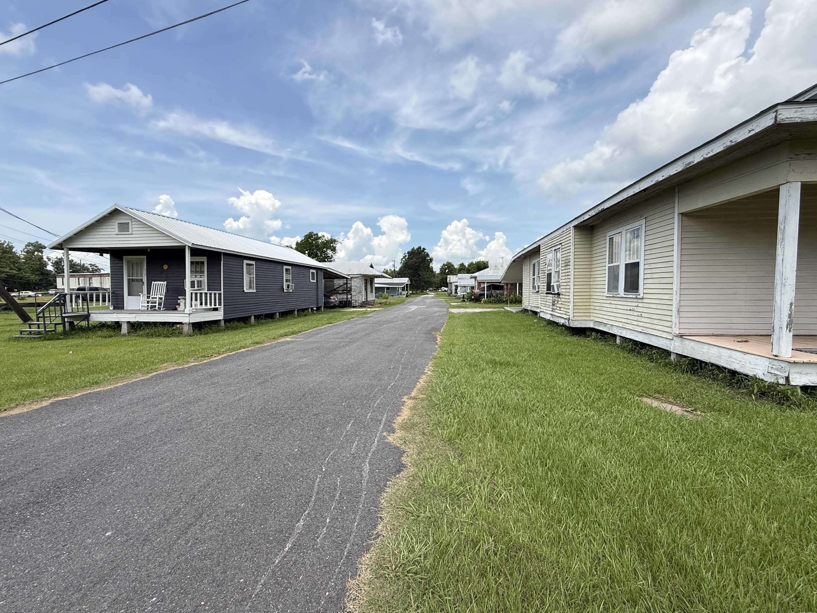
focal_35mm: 15
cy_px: 301
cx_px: 405
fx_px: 354
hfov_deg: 98.2
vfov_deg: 81.7
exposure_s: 1/2611
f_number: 2.2
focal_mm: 2.22
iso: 80
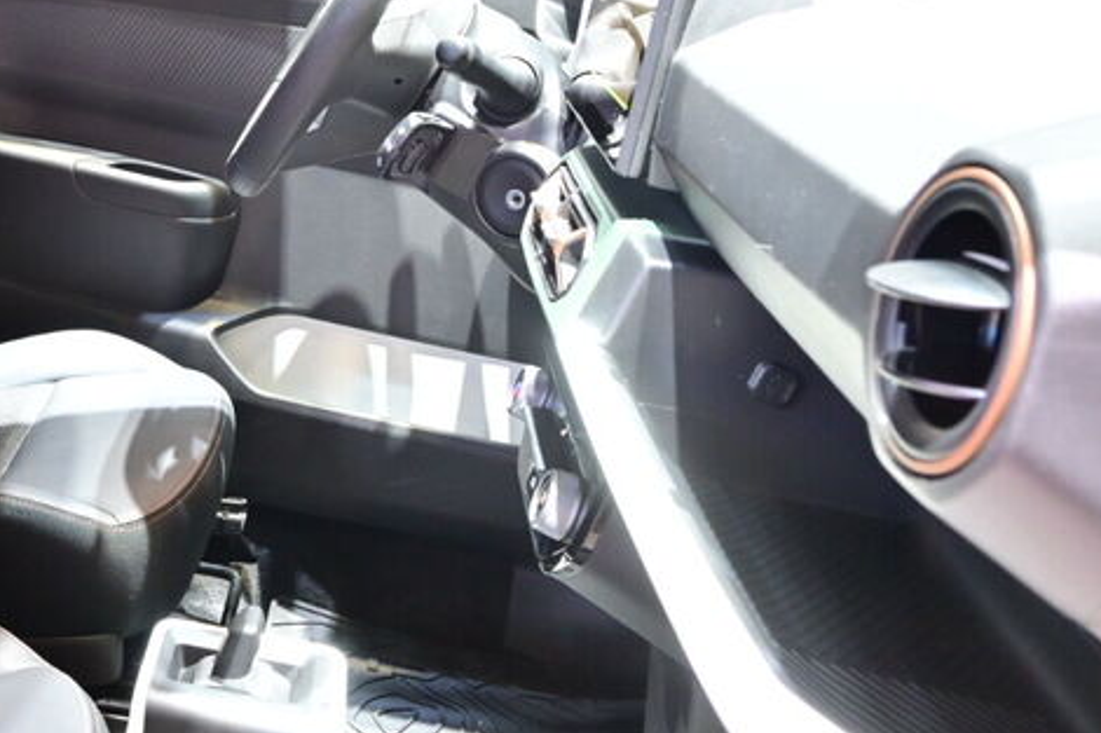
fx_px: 1498
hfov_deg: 36.3
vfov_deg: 26.9
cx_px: -2
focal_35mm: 49
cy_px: 141
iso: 800
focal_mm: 16
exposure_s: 1/6
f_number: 6.3
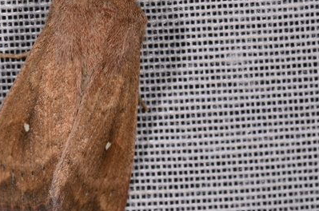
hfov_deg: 8.2
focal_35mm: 253
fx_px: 2236
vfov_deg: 5.4
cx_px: 103
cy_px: 117
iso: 100
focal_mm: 85
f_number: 25
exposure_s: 1/60
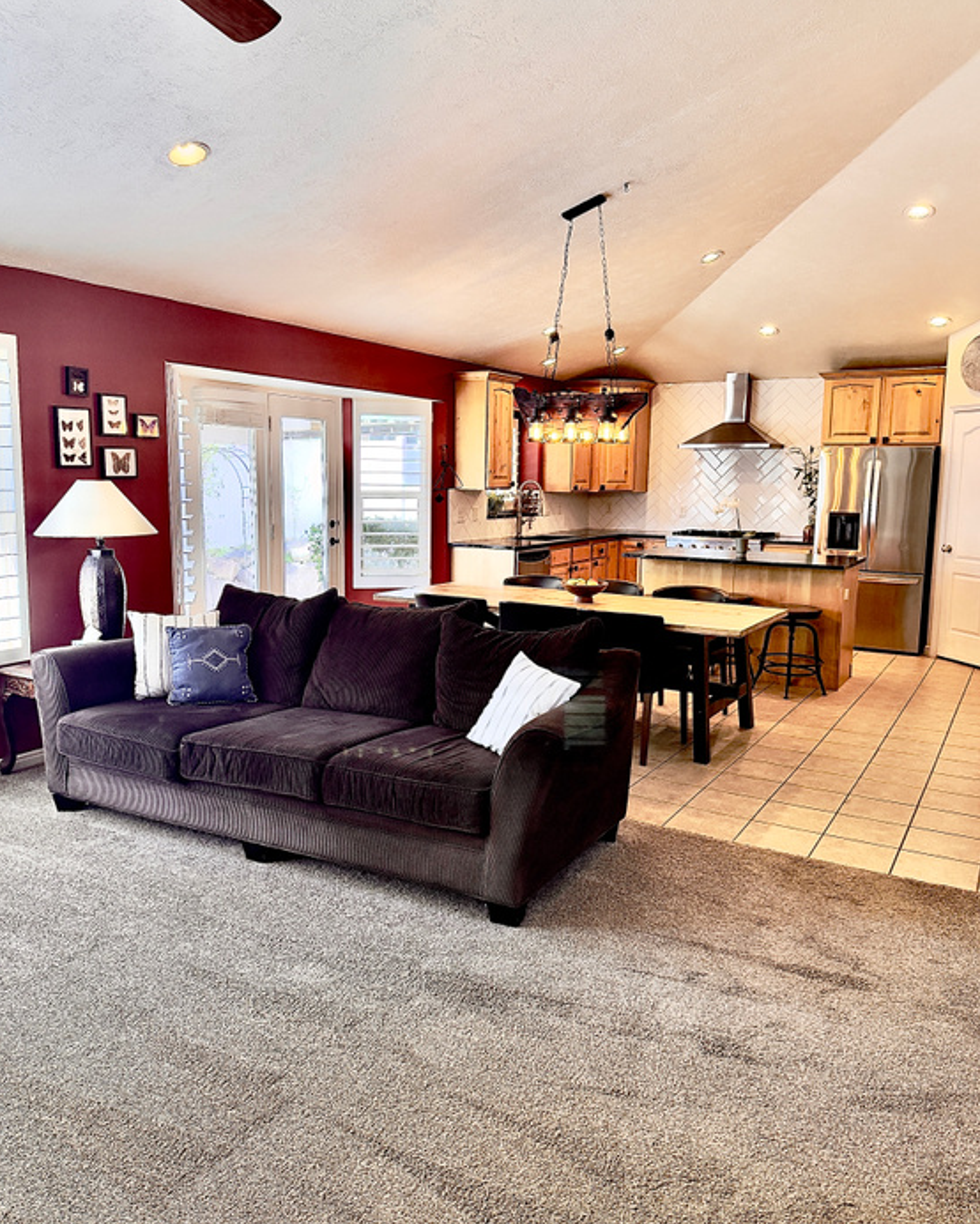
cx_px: 485
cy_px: 600
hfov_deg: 55.0
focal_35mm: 26
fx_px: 942
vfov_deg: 66.0
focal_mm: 6.76
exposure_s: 1/129
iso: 200
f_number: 1.78
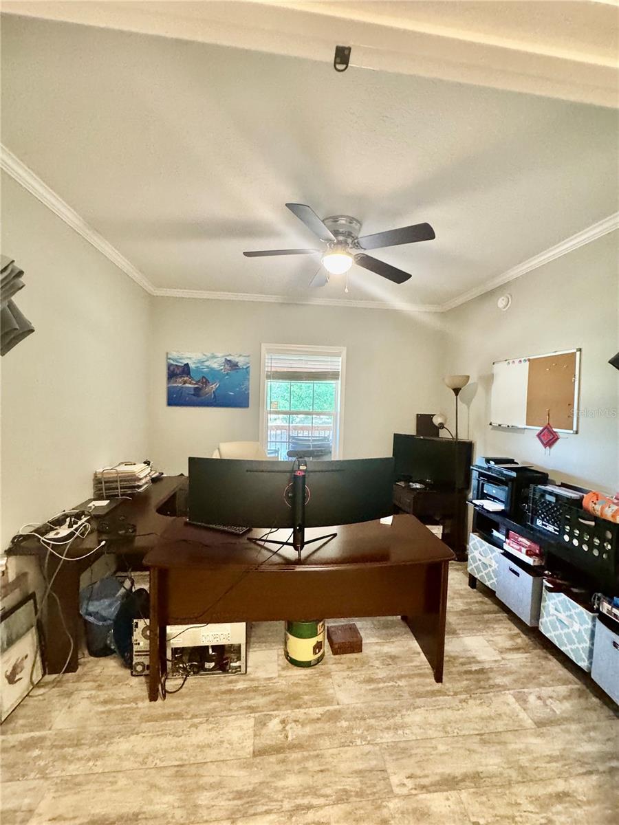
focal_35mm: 14
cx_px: 310
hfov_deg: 85.7
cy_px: 412
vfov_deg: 102.1
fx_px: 334
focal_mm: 2.22
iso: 1000
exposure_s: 1/60
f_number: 2.2
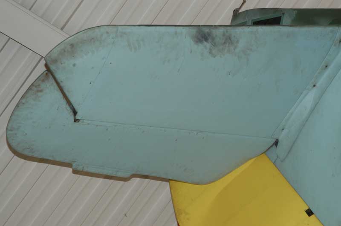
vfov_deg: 12.7
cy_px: 113
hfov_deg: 18.9
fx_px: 1022
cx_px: 170
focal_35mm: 108
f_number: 5.6
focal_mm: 72
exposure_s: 1/60
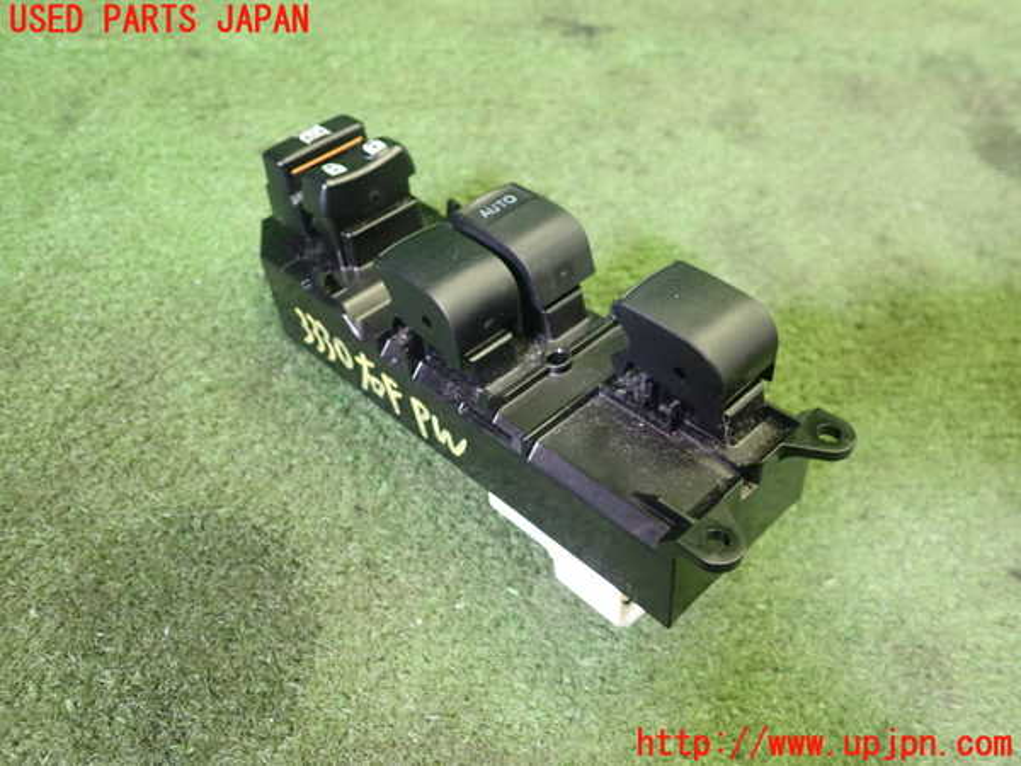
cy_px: 383
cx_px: 510
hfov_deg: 60.0
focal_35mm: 30
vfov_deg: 46.8
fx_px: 885
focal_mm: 5.5
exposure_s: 1/100
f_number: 2.3
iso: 800
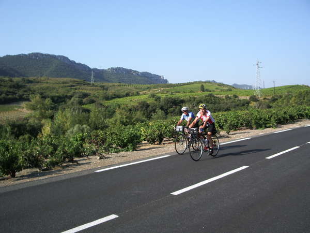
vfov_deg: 40.7
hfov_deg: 52.6
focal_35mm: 35
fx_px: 313
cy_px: 116
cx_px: 155
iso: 50
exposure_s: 1/320
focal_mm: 5.8
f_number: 4.3
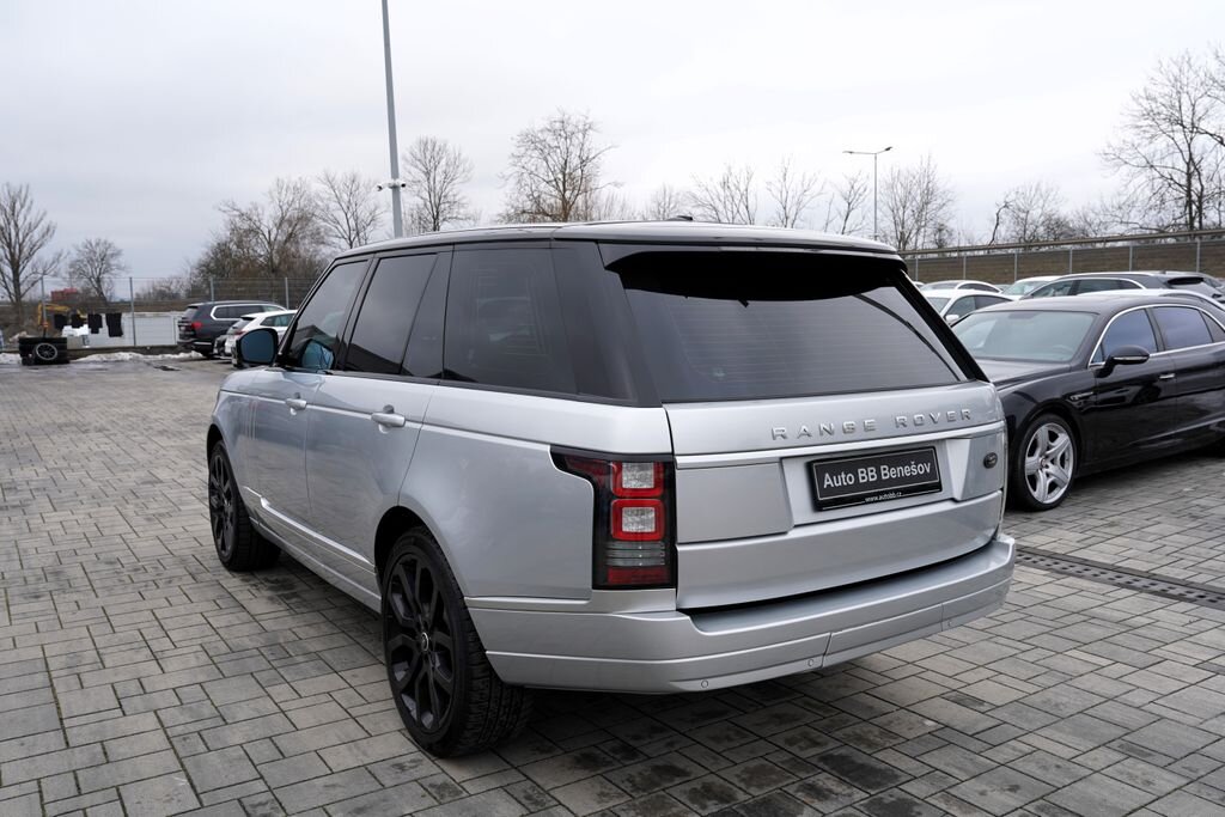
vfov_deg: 45.0
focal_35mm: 29
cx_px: 612
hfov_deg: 63.7
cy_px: 408
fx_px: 987
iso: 100
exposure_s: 1/160
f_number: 6.3
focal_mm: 29
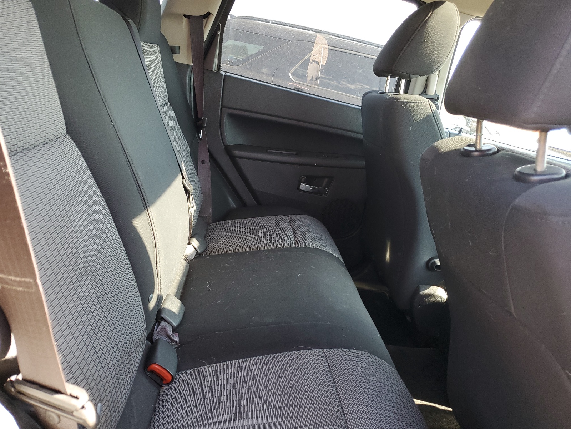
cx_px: 286
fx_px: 429
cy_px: 214
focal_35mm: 26
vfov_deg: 53.1
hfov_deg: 67.3
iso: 98
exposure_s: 1/120
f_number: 1.5
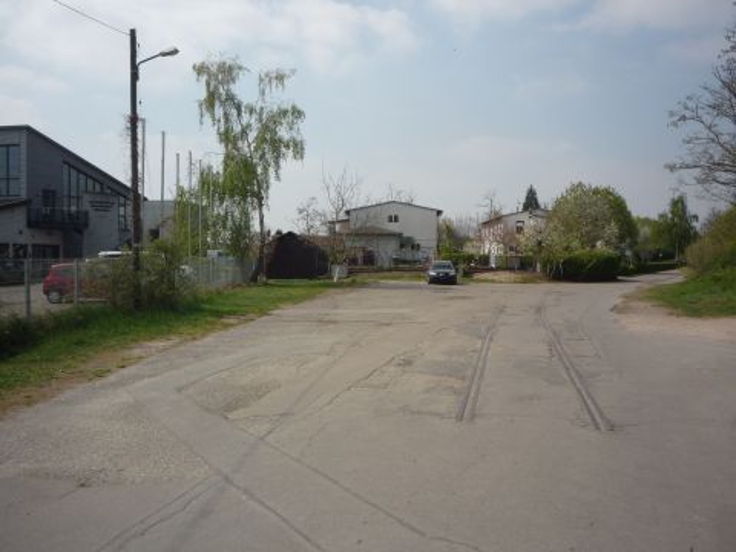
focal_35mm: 32
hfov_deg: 56.8
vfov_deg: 44.2
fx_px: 680
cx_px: 368
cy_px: 276
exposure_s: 1/640
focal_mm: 5.2
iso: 100
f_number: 5.6
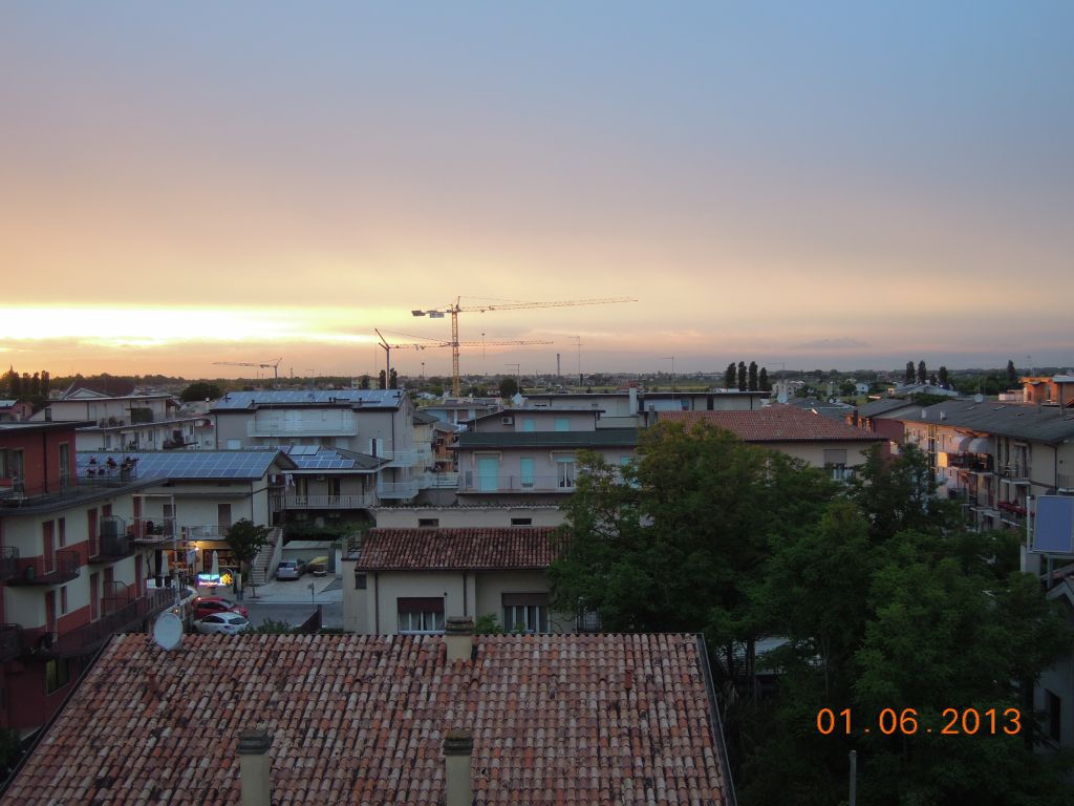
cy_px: 403
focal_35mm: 40
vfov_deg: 36.0
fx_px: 1241
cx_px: 537
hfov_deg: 46.8
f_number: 2.6
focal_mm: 7.2
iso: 160
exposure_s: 1/60
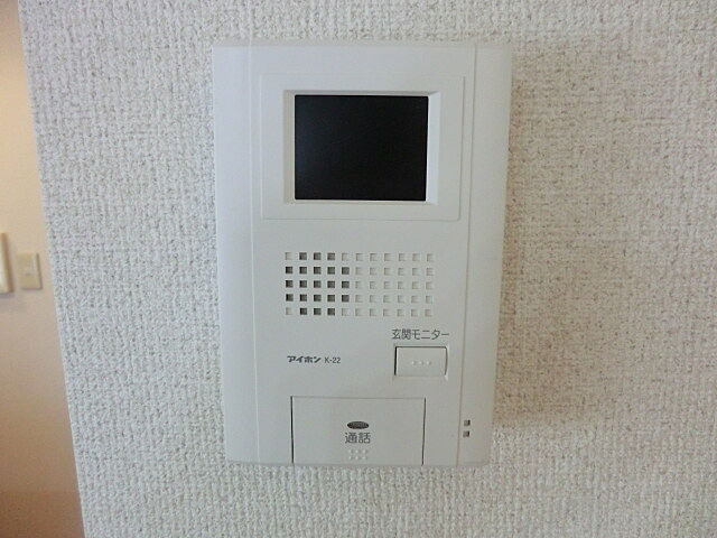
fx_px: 497
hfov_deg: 71.6
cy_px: 269
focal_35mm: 24
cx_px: 358
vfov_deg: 56.8
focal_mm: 4.3
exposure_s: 1/60
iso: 500
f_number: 3.2
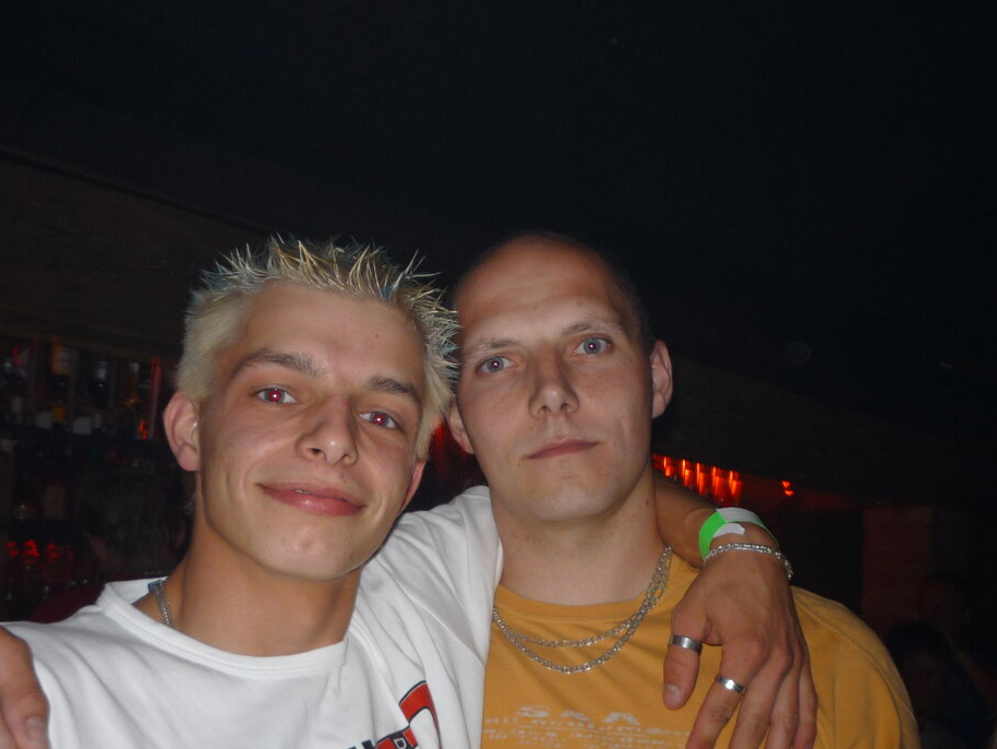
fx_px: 1210
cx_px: 482
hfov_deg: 44.8
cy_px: 468
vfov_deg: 34.2
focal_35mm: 42
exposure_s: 1/30
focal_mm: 5.2
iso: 100
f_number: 3.3
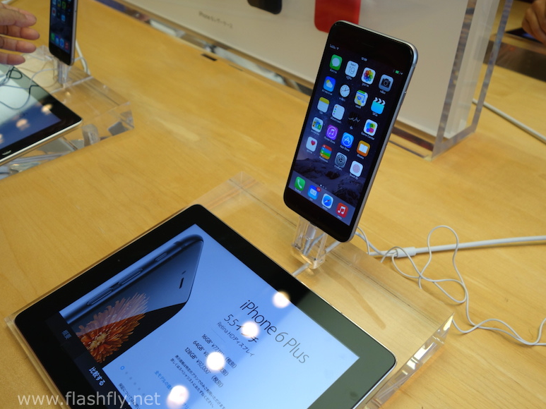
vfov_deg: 46.8
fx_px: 473
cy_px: 209
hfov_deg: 60.0
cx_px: 279
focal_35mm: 30
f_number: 2.8
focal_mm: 10.77
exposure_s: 1/100
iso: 160
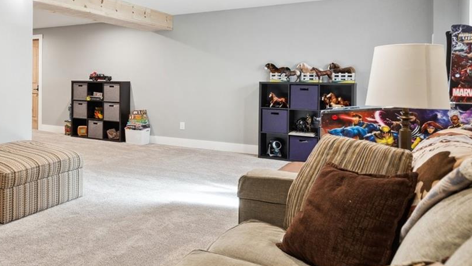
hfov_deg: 51.7
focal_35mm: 33
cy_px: 80
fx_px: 413
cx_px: 39
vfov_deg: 35.2
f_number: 6.7
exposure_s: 1/2
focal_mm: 16
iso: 100
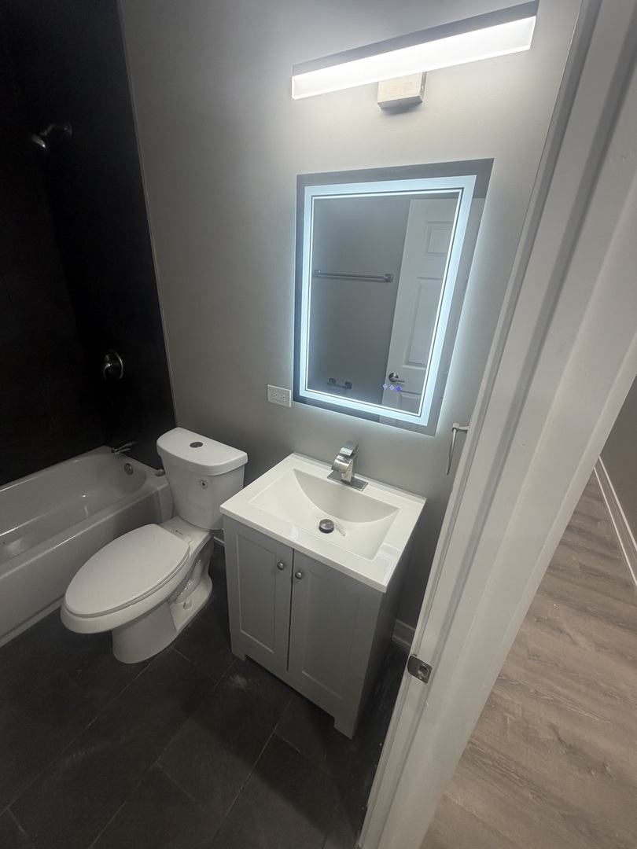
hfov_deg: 85.7
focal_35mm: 14
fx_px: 344
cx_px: 318
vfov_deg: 102.1
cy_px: 424
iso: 200
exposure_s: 1/120
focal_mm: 2.22
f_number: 2.2
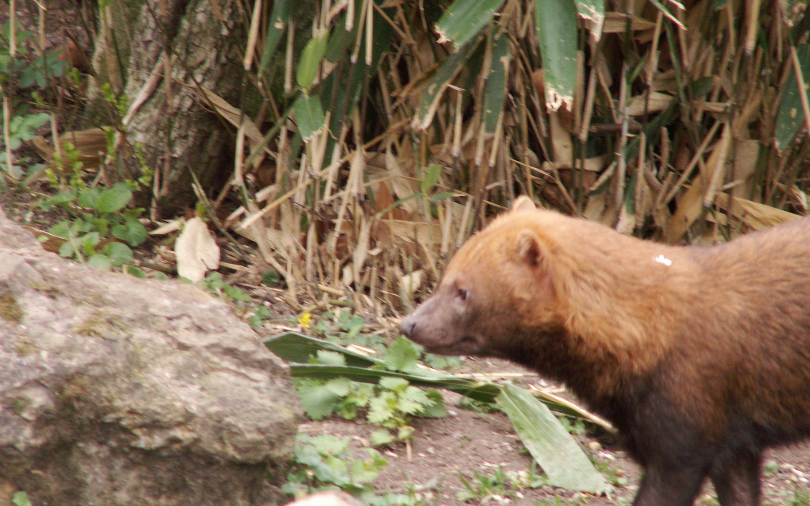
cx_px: 405
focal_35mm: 446
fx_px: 9845
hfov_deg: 4.7
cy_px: 271
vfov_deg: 2.9
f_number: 4.5
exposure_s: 1/100
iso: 80
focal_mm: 69.45
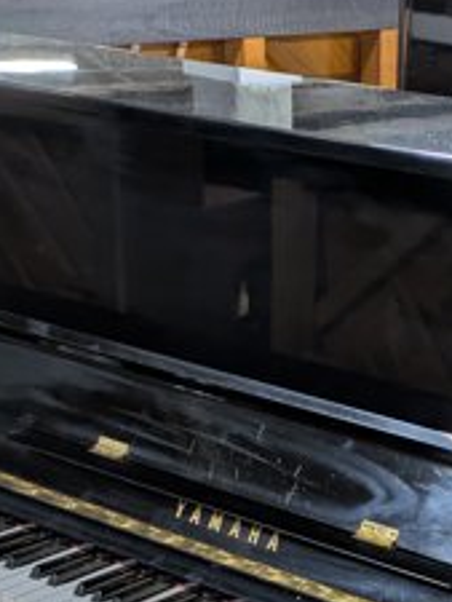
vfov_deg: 23.1
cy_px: 645
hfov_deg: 18.2
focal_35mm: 80
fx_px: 1391
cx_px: 394
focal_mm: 5.43
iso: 157
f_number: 1.89
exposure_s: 1/25
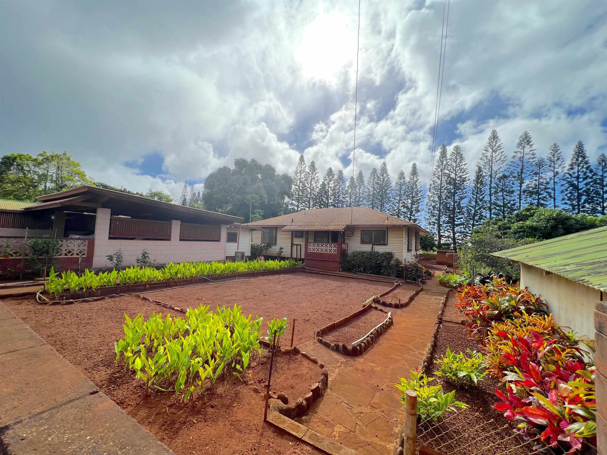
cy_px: 228
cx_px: 304
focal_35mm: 13
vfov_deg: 89.9
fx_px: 228
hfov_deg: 106.2
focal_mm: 1.57
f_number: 1.8
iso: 32
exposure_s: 1/3425
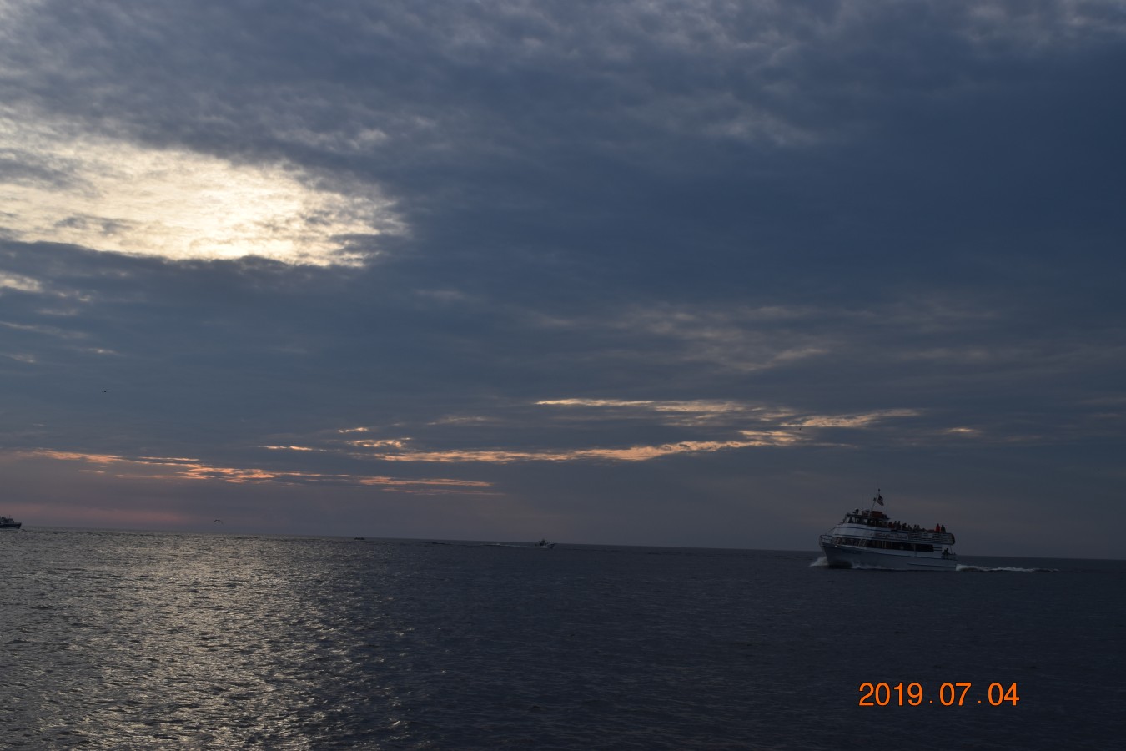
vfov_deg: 30.8
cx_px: 563
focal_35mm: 44
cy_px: 376
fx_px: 1360
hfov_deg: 45.0
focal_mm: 29
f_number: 11
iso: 100
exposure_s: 1/200
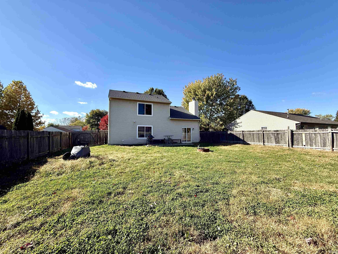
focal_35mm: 14
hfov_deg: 102.1
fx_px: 137
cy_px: 127
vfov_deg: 85.7
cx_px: 169
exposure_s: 1/1399
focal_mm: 2.22
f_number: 2.2
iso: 64
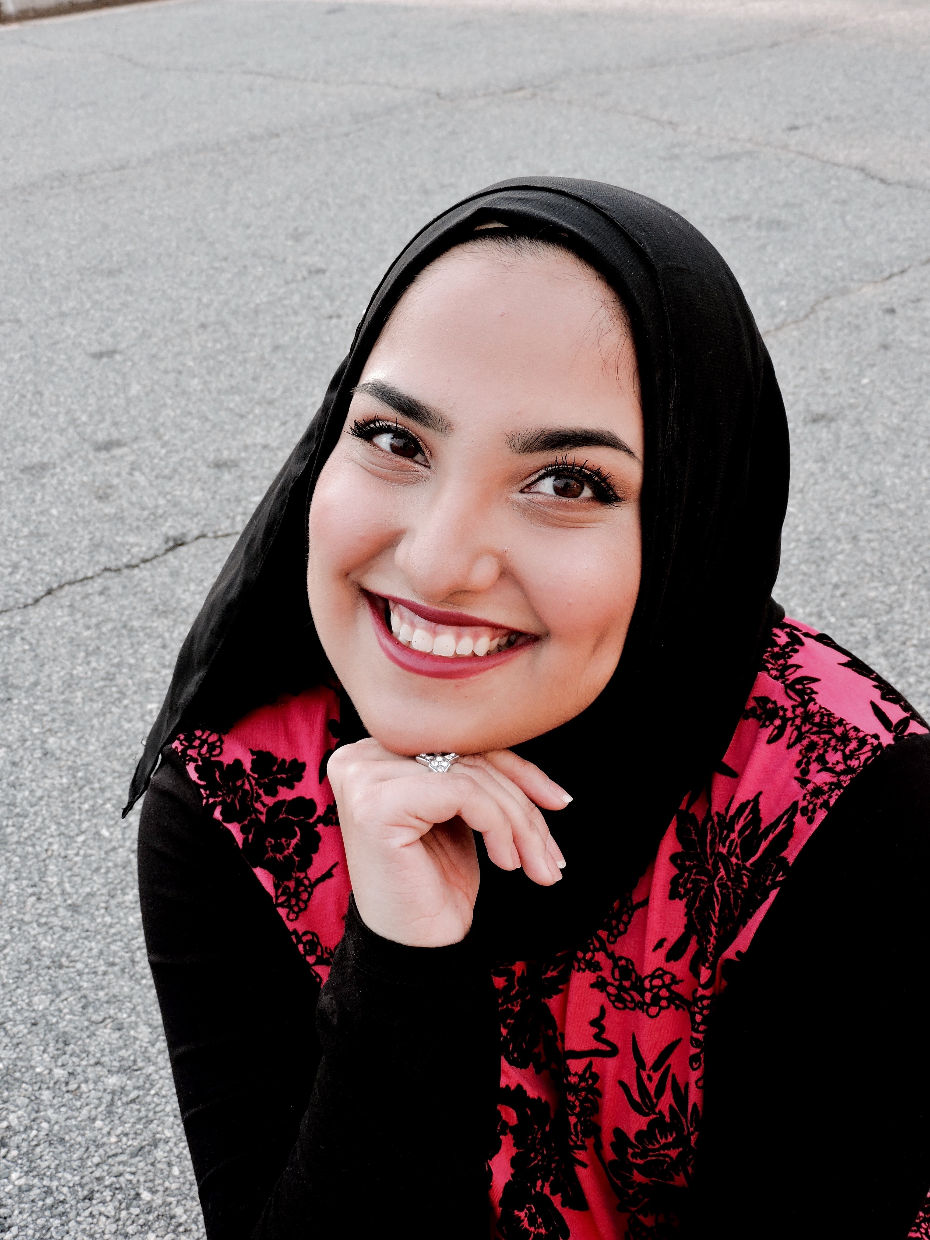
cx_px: 465
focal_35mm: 47
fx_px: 1684
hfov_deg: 30.9
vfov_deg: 40.4
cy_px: 620
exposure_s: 1/80
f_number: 3.5
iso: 100
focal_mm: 8.4
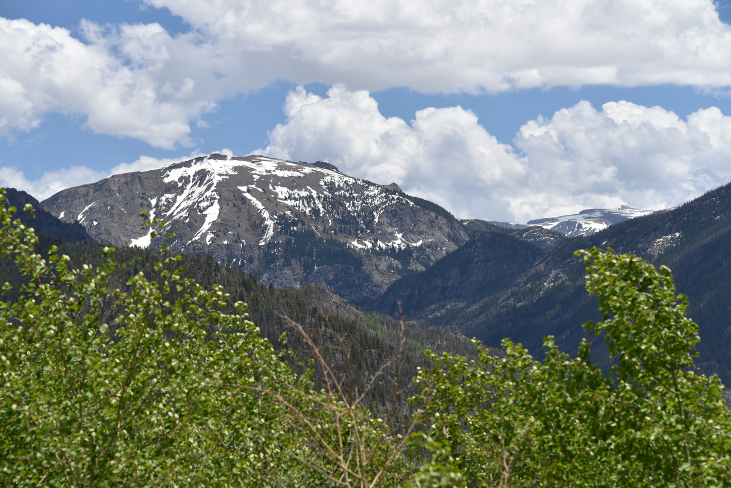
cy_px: 244
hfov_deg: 18.3
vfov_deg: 12.2
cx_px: 366
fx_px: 2275
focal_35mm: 112
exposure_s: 1/320
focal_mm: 112
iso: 100
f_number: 9
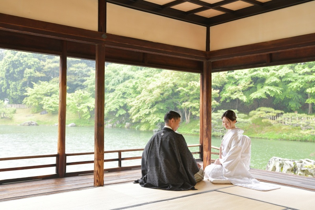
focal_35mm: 40
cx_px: 158
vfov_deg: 33.4
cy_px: 105
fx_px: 350
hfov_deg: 48.5
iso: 1250
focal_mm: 40
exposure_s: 1/100
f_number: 4.5
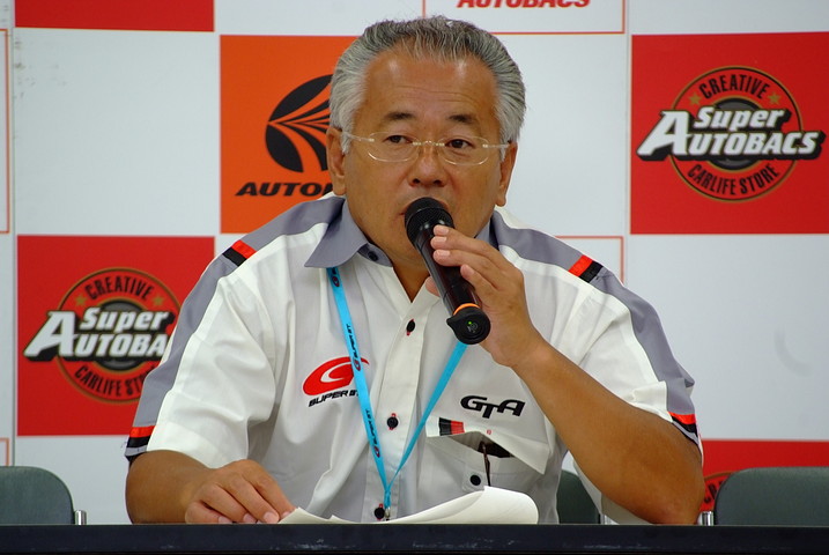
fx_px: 6917
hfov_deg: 6.9
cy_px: 278
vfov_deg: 4.6
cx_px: 414
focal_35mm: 300
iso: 800
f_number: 8
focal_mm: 200
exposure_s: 1/80
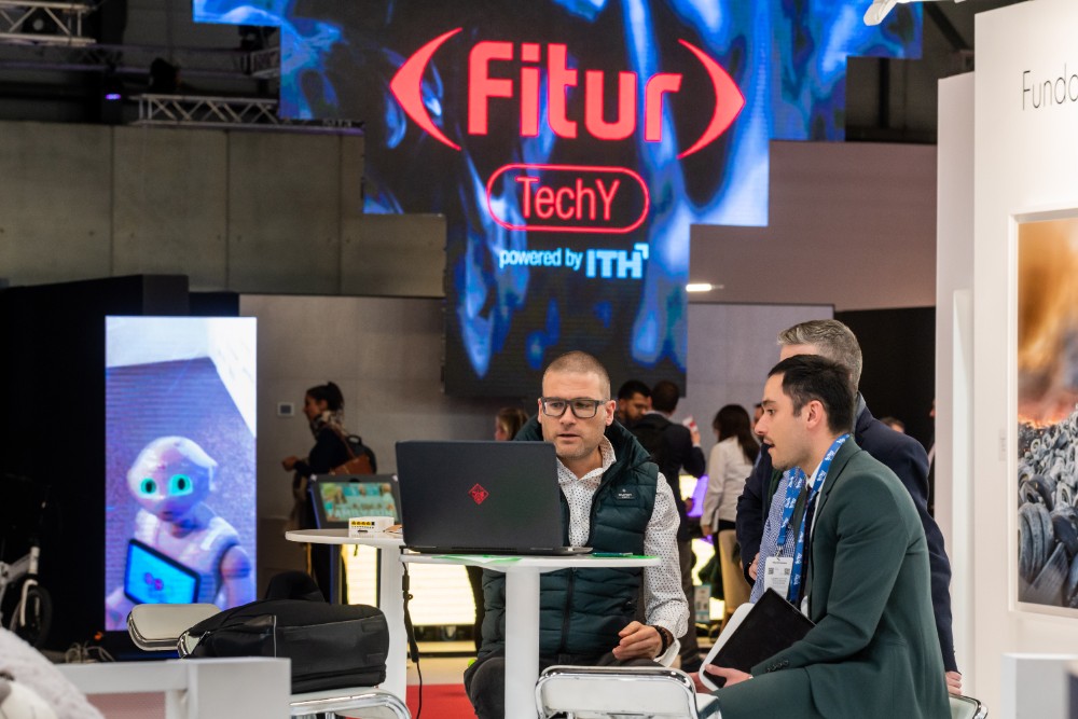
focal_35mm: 130
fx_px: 3893
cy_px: 360
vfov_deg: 10.6
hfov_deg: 15.8
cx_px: 539
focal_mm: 130
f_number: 9.5
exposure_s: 1/125
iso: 2200
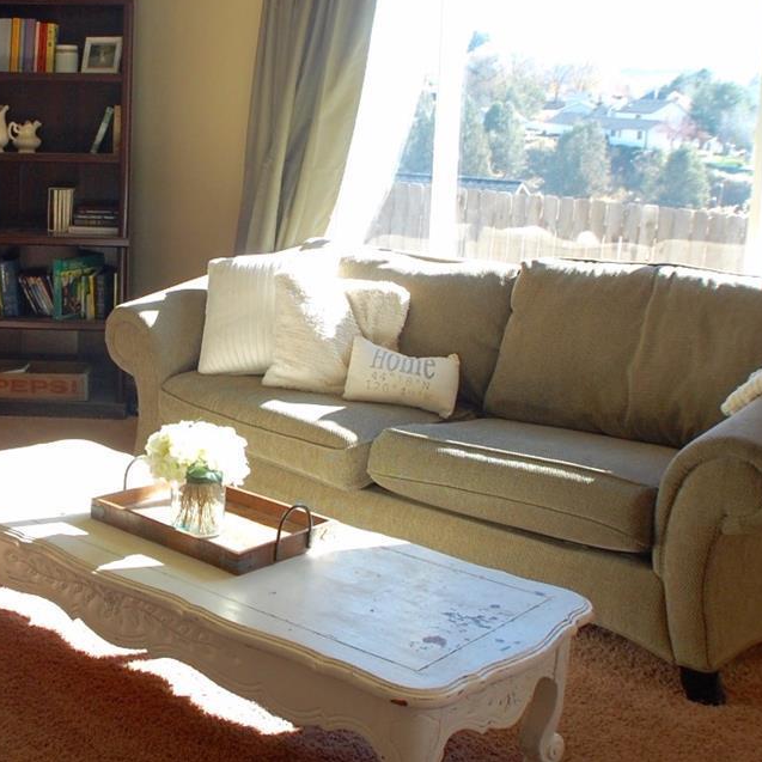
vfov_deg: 28.5
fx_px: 1494
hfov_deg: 28.1
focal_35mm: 60
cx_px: 178
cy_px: 298
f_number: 5.6
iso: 400
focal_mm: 20
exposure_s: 1/125
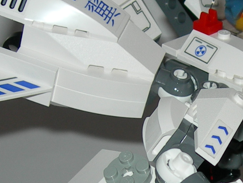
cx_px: 229
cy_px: 158
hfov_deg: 12.8
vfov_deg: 9.7
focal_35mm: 153
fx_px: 1074
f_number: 2.8
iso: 50
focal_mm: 7.8
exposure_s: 1/60.1
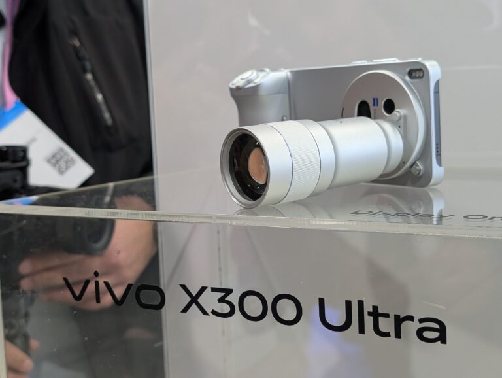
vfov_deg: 29.7
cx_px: 251
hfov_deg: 38.9
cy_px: 189
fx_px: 711
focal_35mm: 49
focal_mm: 6.9
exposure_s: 1/175
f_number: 1.68
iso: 515
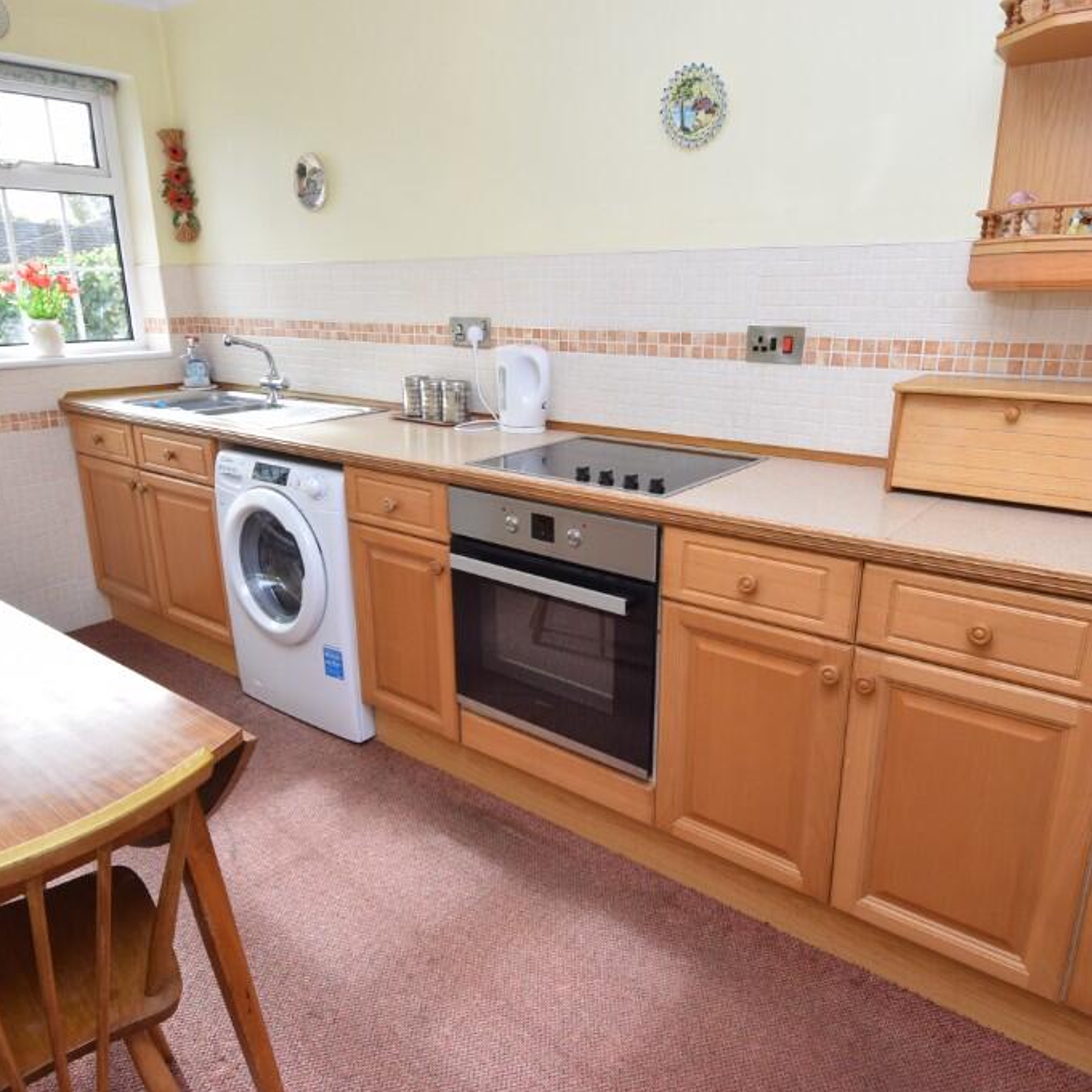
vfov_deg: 67.3
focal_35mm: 23
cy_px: 547
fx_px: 821
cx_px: 529
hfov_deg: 67.2
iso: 400
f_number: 7.1
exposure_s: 1/200
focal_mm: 12
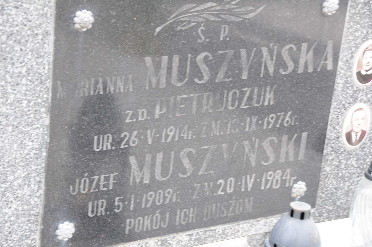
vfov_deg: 13.0
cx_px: 186
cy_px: 124
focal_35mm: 105
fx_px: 1084
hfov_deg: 19.5
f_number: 7.1
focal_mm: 70
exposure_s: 1/100
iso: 640
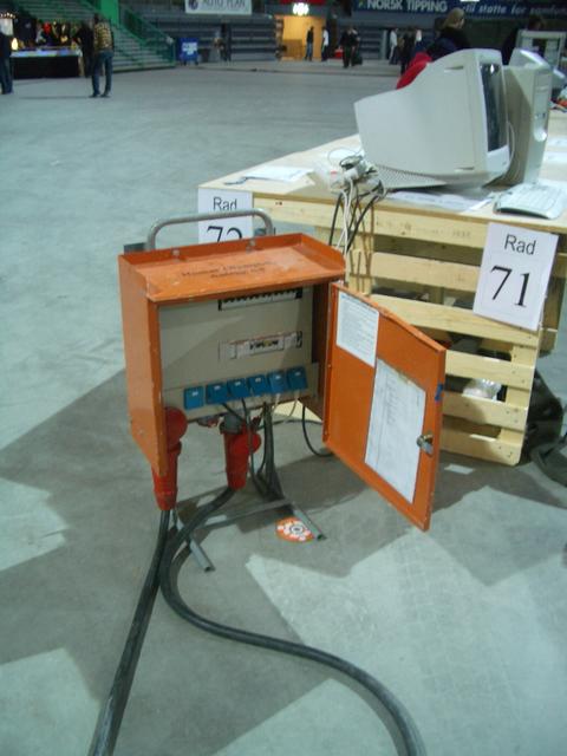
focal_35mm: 35
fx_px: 764
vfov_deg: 52.6
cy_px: 378
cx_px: 284
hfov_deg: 40.7
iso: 100
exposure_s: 1/13
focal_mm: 5.8
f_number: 2.6
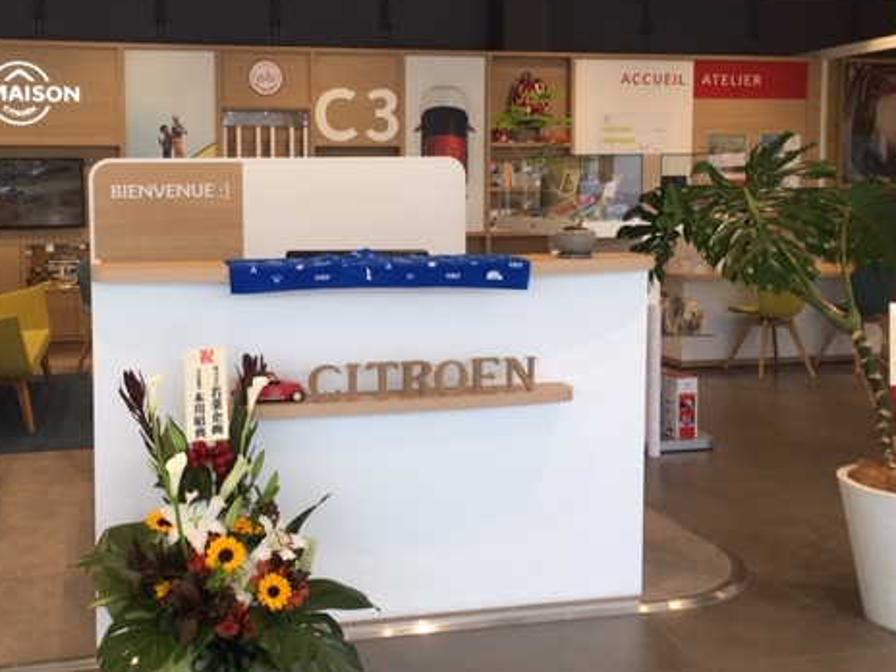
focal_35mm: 40
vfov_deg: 35.8
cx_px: 326
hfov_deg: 46.3
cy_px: 251
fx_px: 1035
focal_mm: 4.15
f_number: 2.2
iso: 25
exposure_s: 1/120
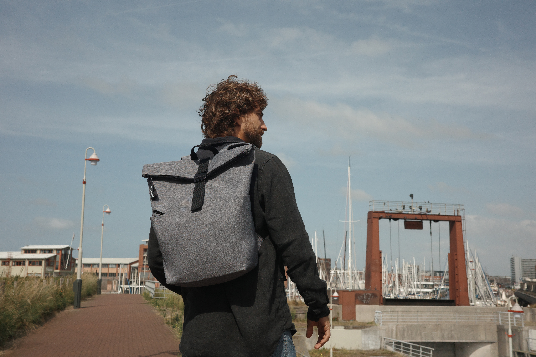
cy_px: 178
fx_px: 596
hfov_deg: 48.5
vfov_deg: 33.4
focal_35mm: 40
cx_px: 268
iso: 800
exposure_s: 1/1600
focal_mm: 26
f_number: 5.6
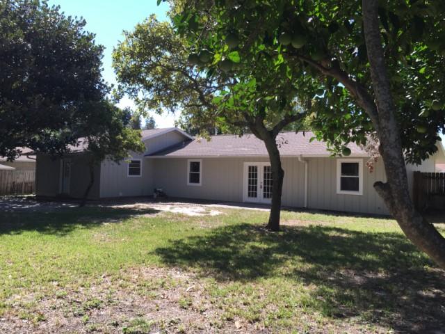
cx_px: 222
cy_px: 167
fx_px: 373
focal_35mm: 29
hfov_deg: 61.7
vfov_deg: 48.2
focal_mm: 4.15
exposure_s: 1/964
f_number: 2.2
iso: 40
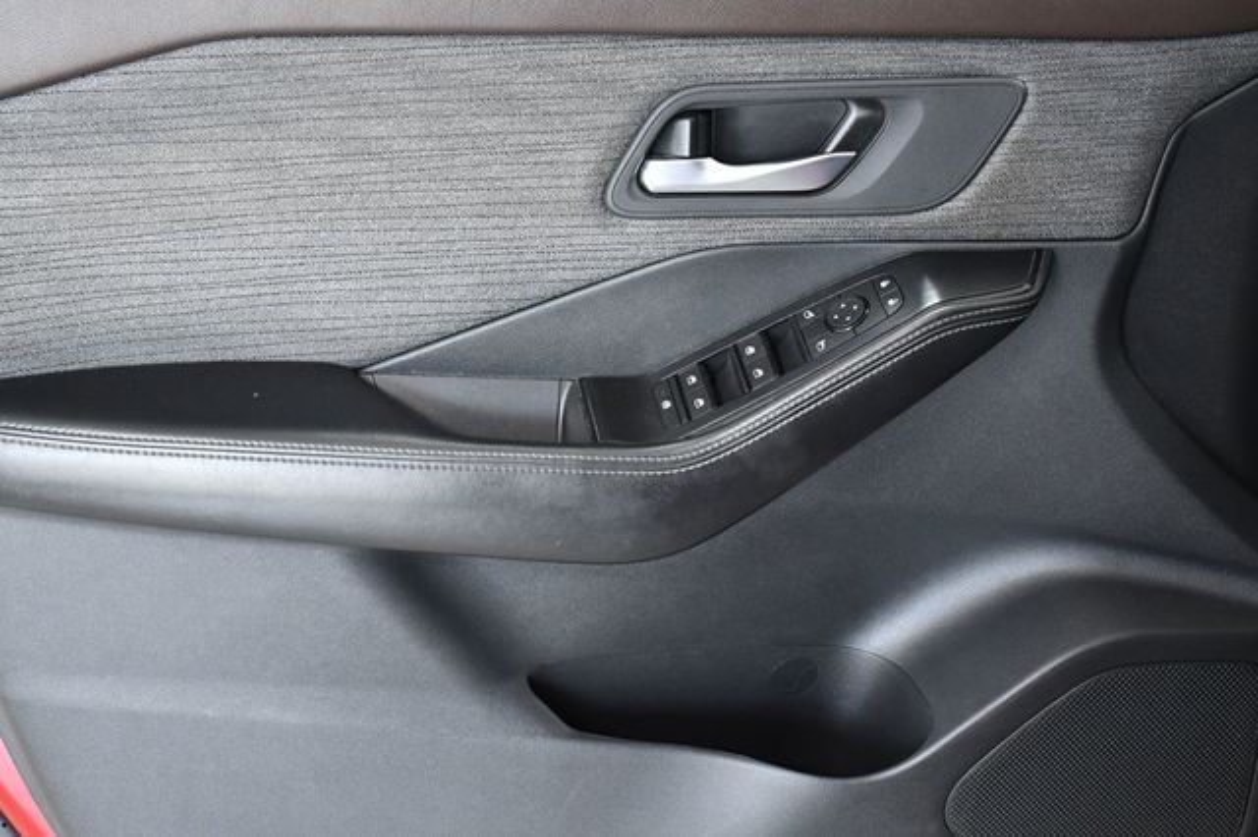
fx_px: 2095
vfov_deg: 22.6
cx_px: 629
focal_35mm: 60
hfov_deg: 33.4
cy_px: 418
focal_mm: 40
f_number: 5.6
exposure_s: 1/125
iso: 2500
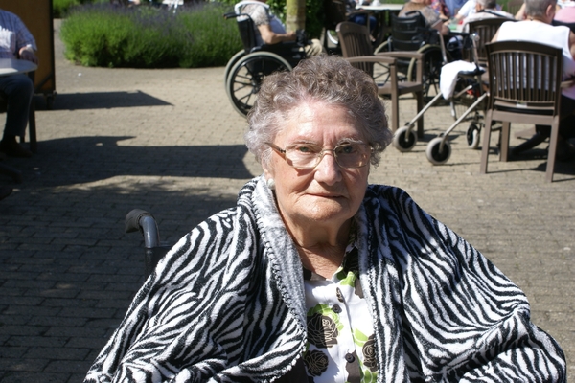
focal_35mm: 60
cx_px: 288
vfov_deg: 22.6
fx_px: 958
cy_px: 192
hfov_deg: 33.4
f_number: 10
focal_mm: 40
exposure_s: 1/160
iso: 100
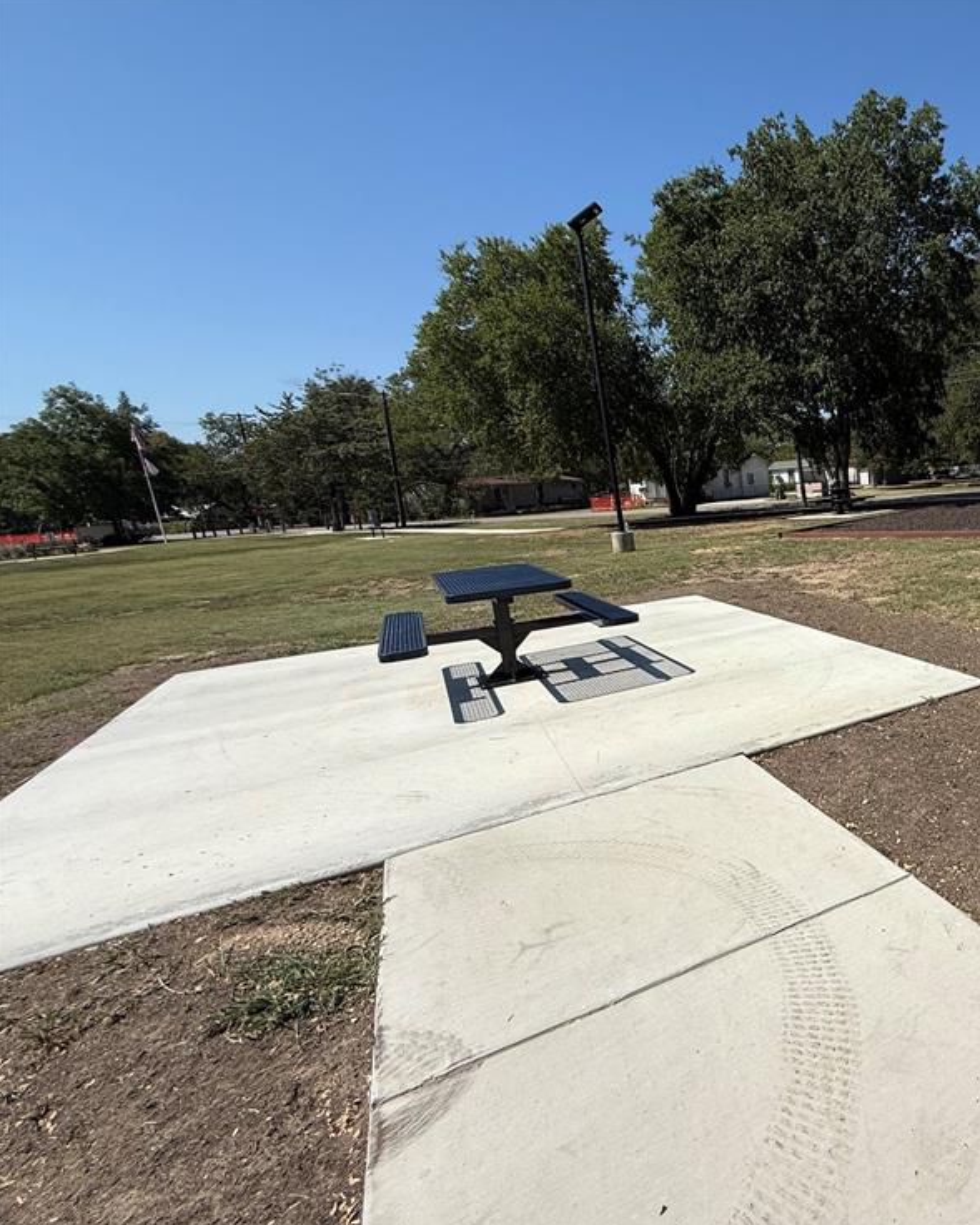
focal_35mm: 19
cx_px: 849
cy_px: 631
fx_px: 689
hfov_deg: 61.7
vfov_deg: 83.3
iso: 50
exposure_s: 1/3289
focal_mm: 2.22
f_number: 2.2
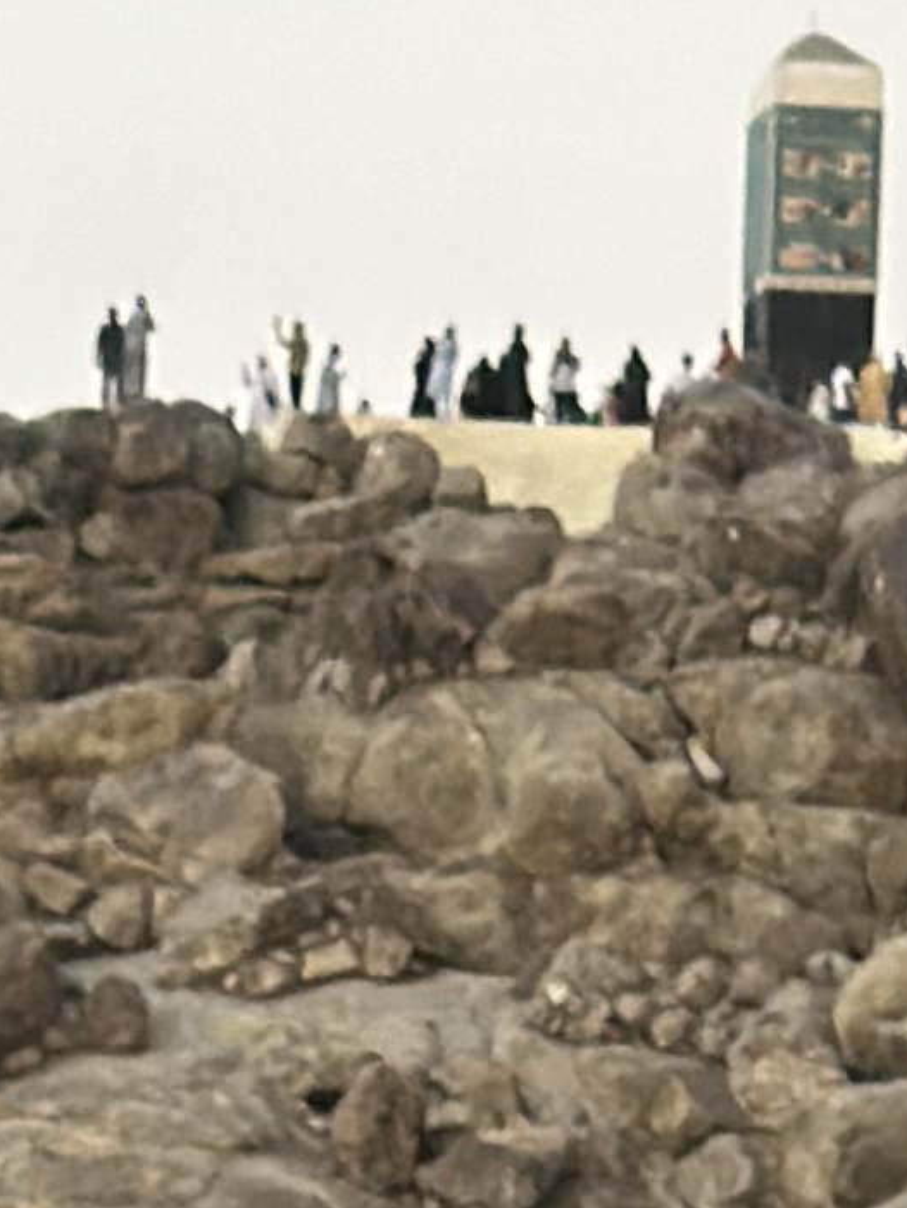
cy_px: 3154
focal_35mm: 276
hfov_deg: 5.4
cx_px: 226
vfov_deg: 6.7
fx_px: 9639
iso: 250
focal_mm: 6.86
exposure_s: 1/60
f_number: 1.78
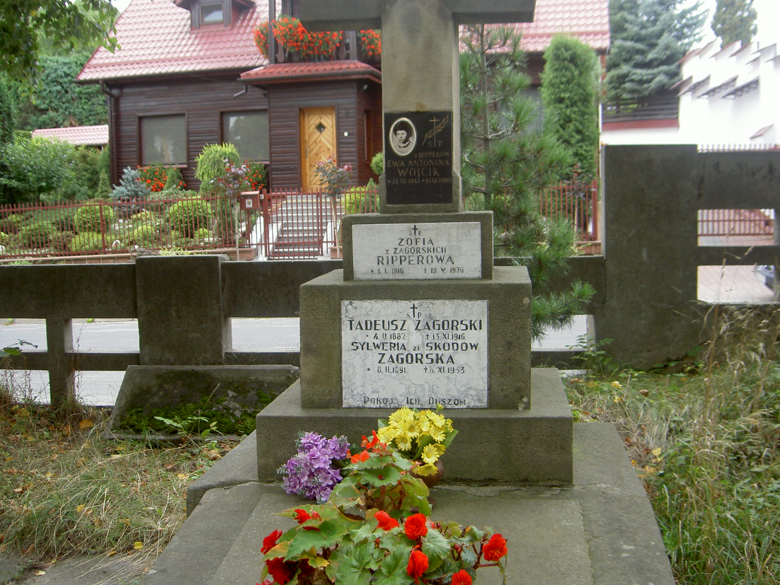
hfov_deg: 47.9
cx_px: 390
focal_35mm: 39
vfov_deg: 36.8
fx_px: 879
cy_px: 292
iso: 100
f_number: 2.8
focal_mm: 8
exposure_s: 1/125
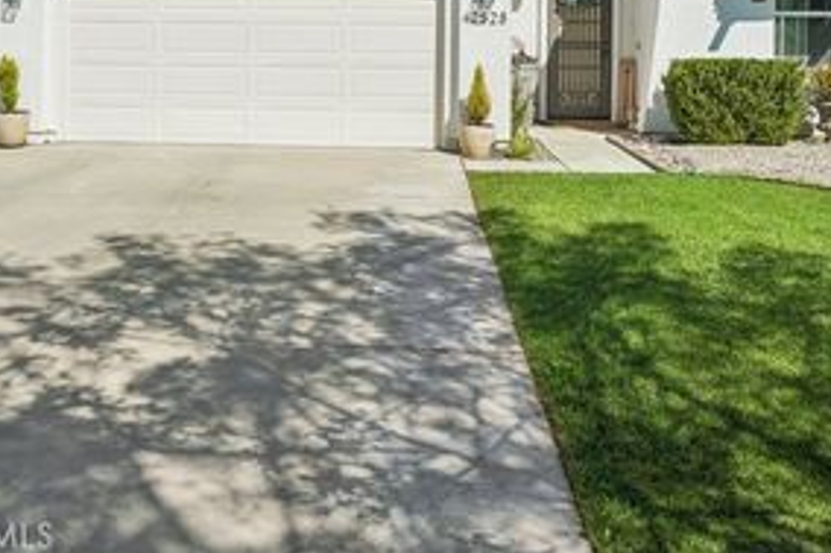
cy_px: 69
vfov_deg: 34.2
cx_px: 357
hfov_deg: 51.7
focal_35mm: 37
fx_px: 854
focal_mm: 21
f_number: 8
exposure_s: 1/500
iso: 100
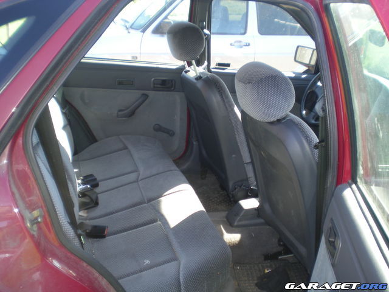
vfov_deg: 37.7
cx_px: 194
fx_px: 427
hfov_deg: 49.0
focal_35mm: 38
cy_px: 146
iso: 50
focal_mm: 6.3
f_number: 3.1
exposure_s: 1/42.1
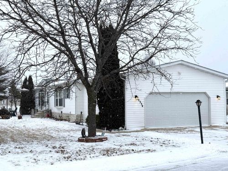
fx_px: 316
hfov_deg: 39.7
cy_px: 86
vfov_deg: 30.3
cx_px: 114
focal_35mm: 48
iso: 64
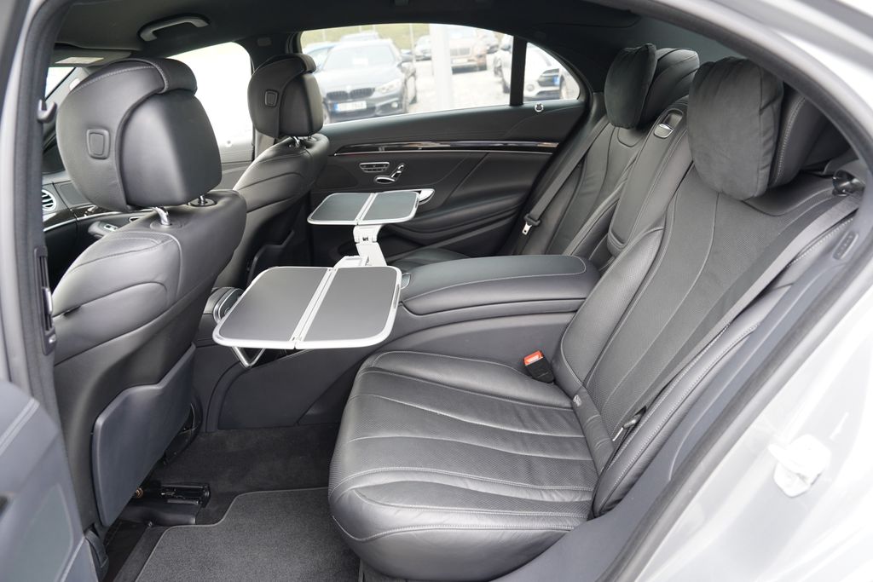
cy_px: 291
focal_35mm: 24
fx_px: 582
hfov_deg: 73.7
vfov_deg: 53.1
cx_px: 436
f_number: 4
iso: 800
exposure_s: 1/60
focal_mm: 24
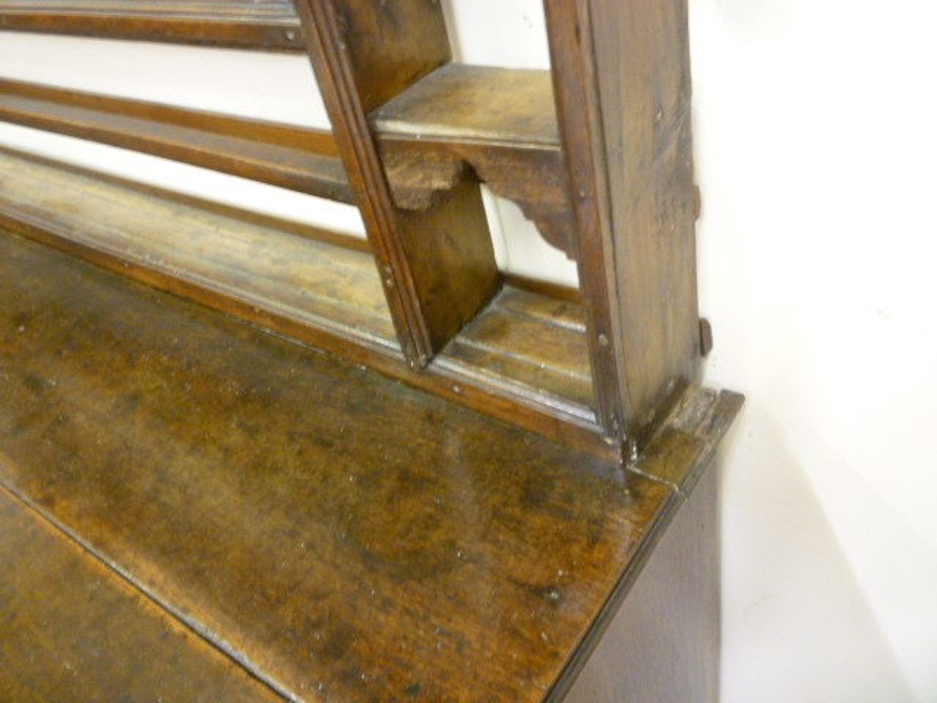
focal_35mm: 29
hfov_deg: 61.7
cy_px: 352
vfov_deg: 48.2
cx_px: 468
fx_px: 785
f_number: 3.3
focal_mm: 5.2
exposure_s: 1/10
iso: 400
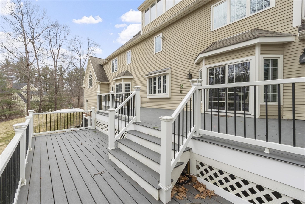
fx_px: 127
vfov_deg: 77.3
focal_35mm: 15
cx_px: 152
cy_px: 102
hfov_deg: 100.4
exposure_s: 1/100
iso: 100
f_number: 6.3
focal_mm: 10
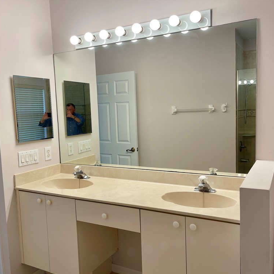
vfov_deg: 54.0
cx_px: 129
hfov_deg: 54.0
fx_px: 269
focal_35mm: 30
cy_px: 138
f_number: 1.6
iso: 32
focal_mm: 5.1
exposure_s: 1/256
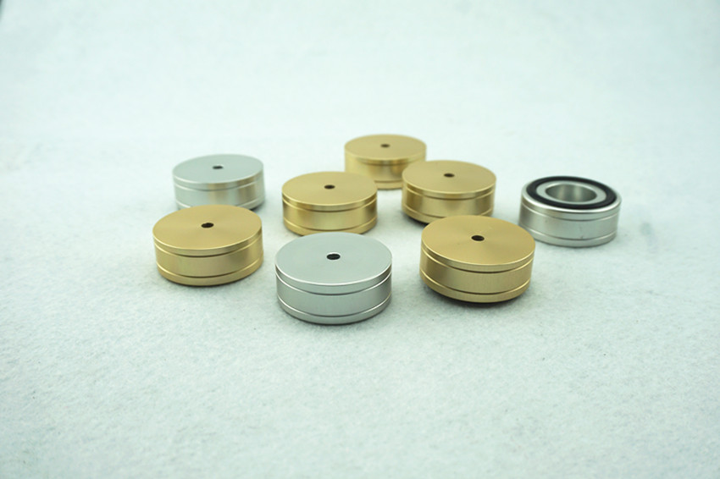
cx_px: 360
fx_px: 750
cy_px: 240
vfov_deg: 35.5
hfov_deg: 51.3
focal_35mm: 38
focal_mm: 25
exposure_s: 1/100
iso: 100
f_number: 6.3
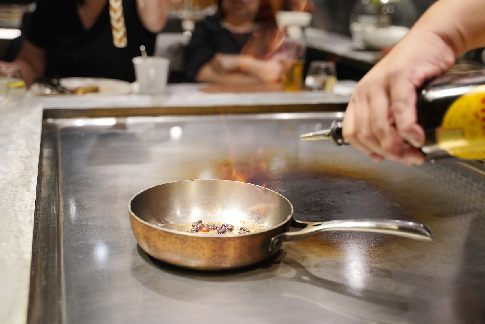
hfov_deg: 42.7
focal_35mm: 46
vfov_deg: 29.2
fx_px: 620
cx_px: 242
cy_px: 162
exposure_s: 1/160
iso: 1600
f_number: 3.2
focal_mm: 46
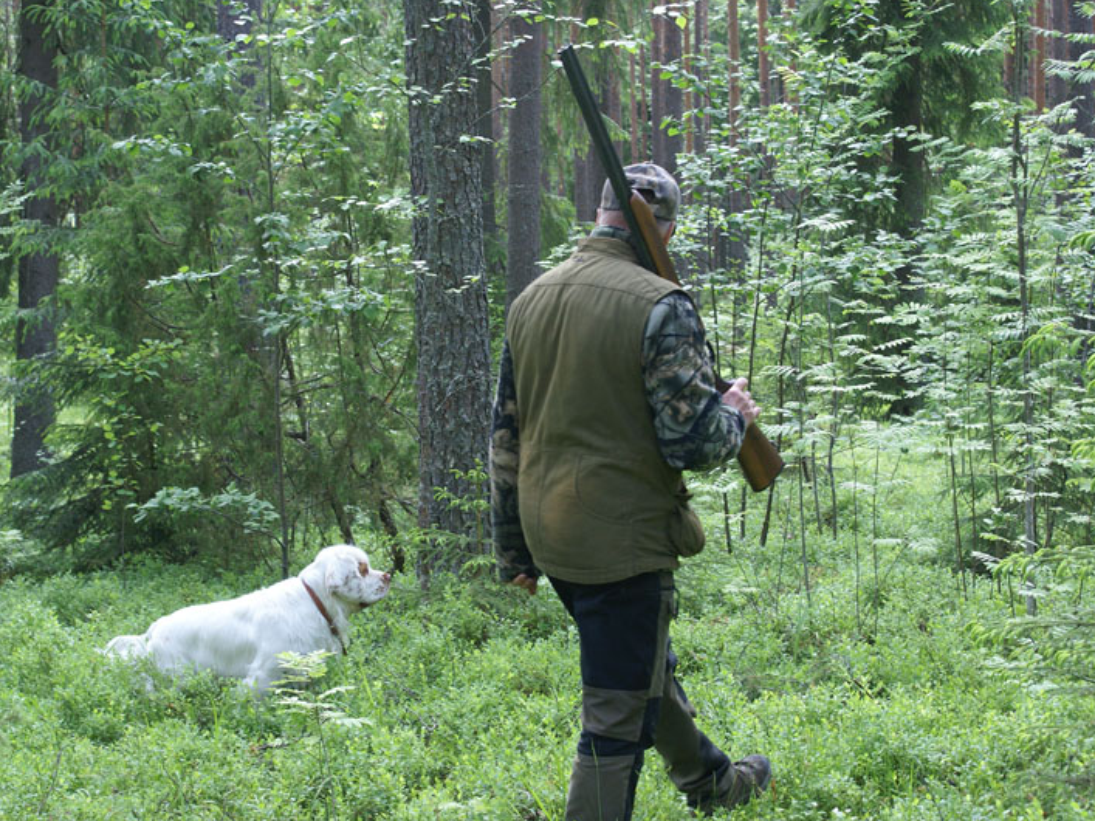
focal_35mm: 74
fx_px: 2326
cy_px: 409
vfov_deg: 20.0
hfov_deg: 26.5
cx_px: 483
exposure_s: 1/80
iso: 250
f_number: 5.6
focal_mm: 45
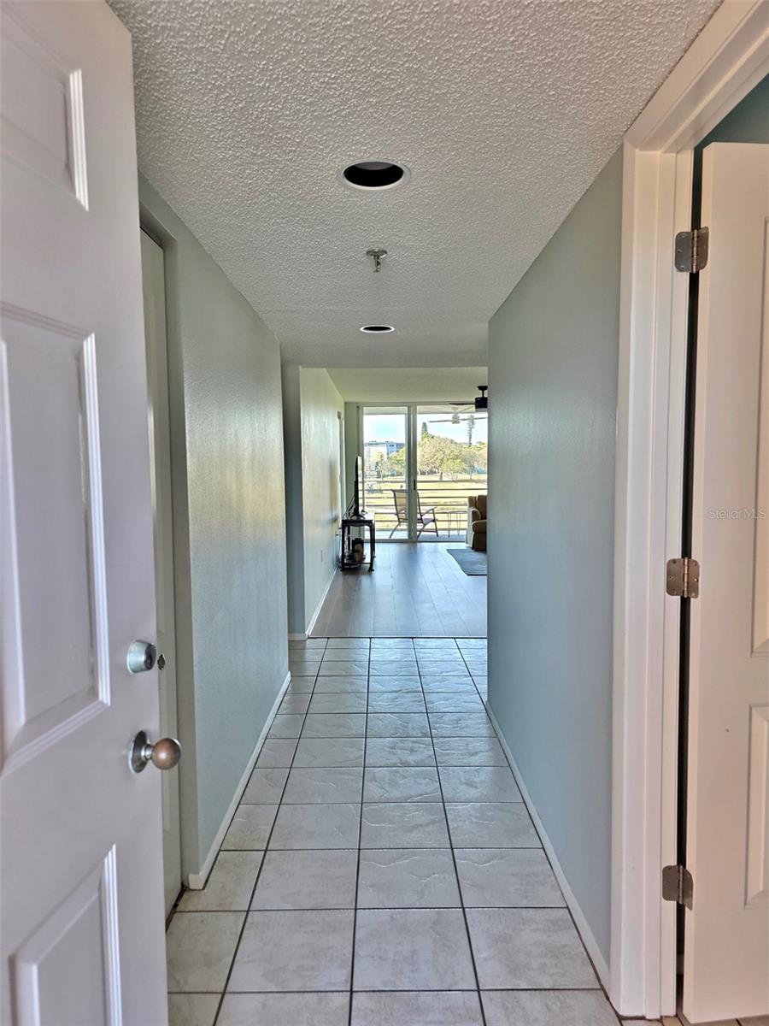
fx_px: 681
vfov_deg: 73.9
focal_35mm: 23
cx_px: 384
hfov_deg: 58.9
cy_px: 513
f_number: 1.7
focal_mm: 6.3
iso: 100
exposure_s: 1/180
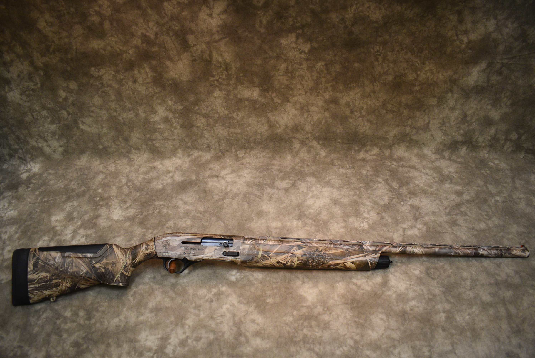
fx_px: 402
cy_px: 179
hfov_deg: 67.3
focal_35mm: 27
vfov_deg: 48.0
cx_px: 268
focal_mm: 18
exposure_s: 1/125
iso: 1000
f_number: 3.5
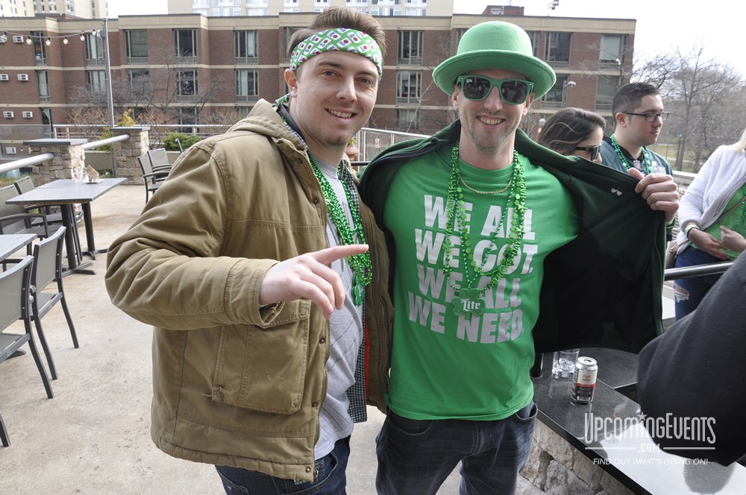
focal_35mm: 27
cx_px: 373
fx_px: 559
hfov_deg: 67.4
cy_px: 248
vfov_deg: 47.8
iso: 400
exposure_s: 1/80
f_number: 9
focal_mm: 18
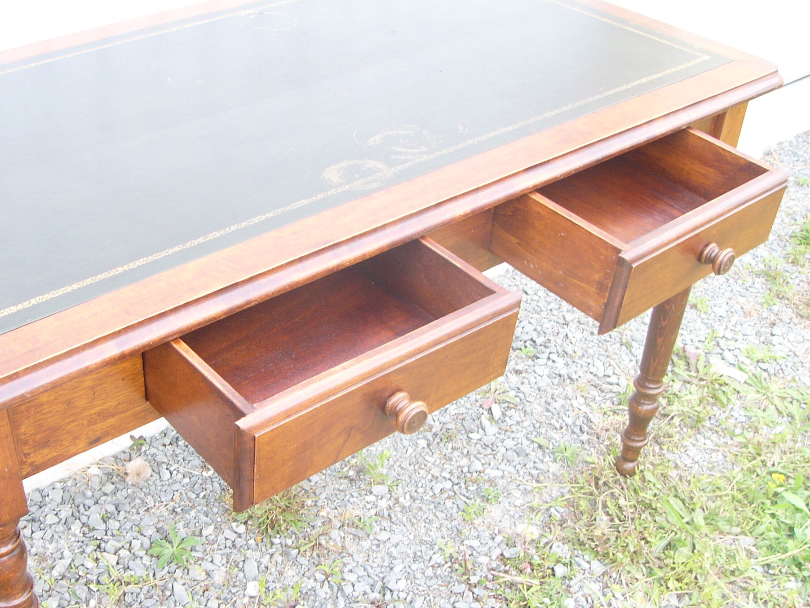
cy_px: 345
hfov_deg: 41.0
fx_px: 1076
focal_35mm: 46
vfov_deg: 31.5
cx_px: 312
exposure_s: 1/60
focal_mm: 6
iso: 75
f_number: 2.8
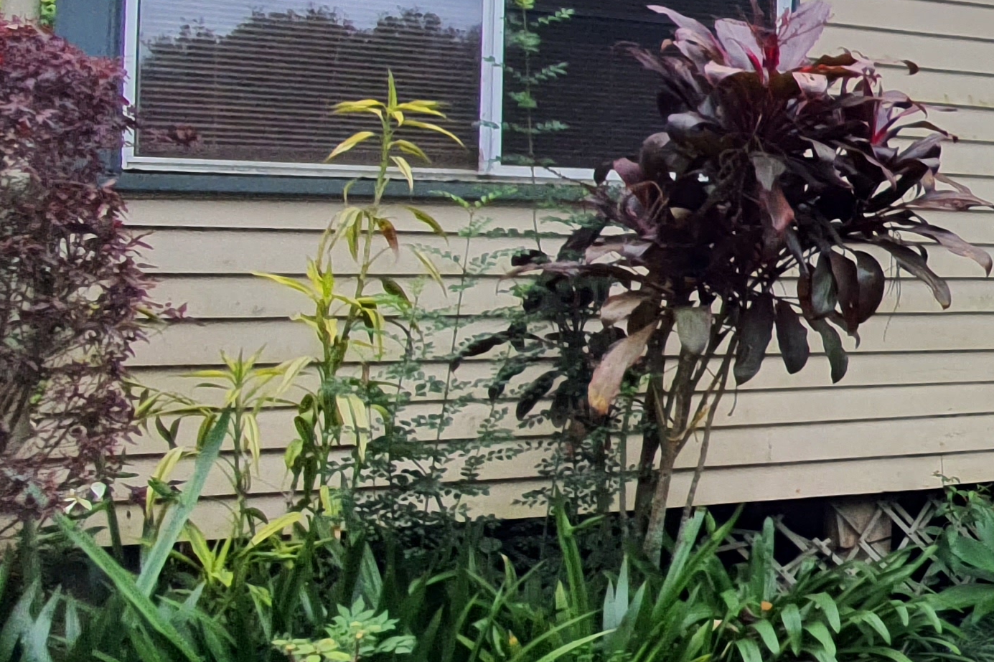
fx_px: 1242
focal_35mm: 45
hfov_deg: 28.0
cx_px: 1511
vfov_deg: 29.8
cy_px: 254
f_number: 2.2
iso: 50
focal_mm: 1.8
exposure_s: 1/642
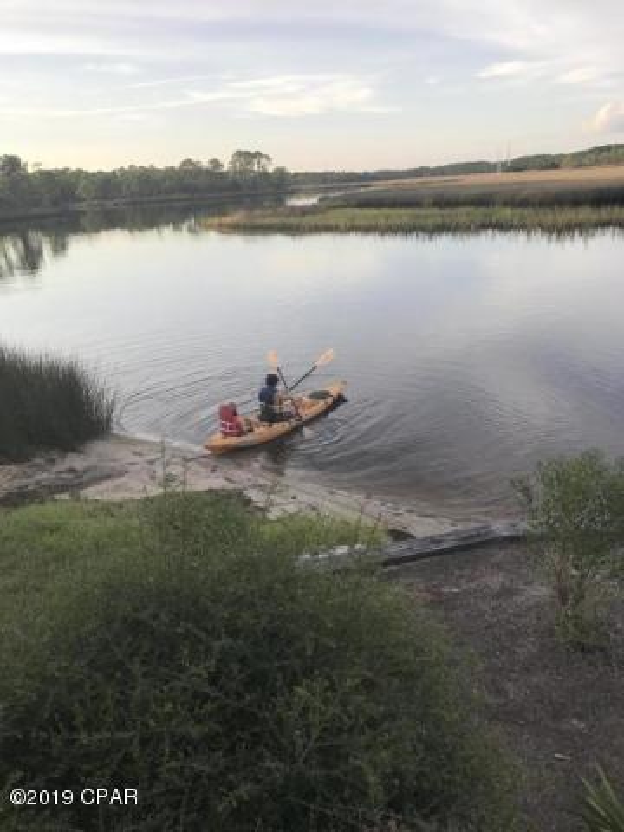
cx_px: 312
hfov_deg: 49.7
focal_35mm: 28
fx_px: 673
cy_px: 416
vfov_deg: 63.4
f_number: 1.8
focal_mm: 3.99
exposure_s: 1/626
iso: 20
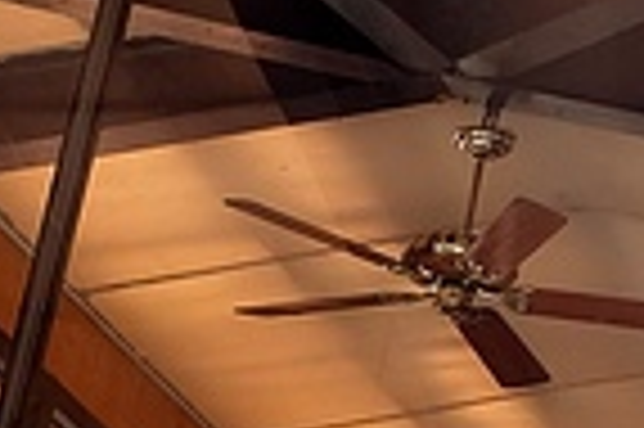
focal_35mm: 172
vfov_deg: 8.0
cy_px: 115
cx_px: 1662
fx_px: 3073
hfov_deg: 10.1
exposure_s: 1/125
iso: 400
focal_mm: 16
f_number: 4
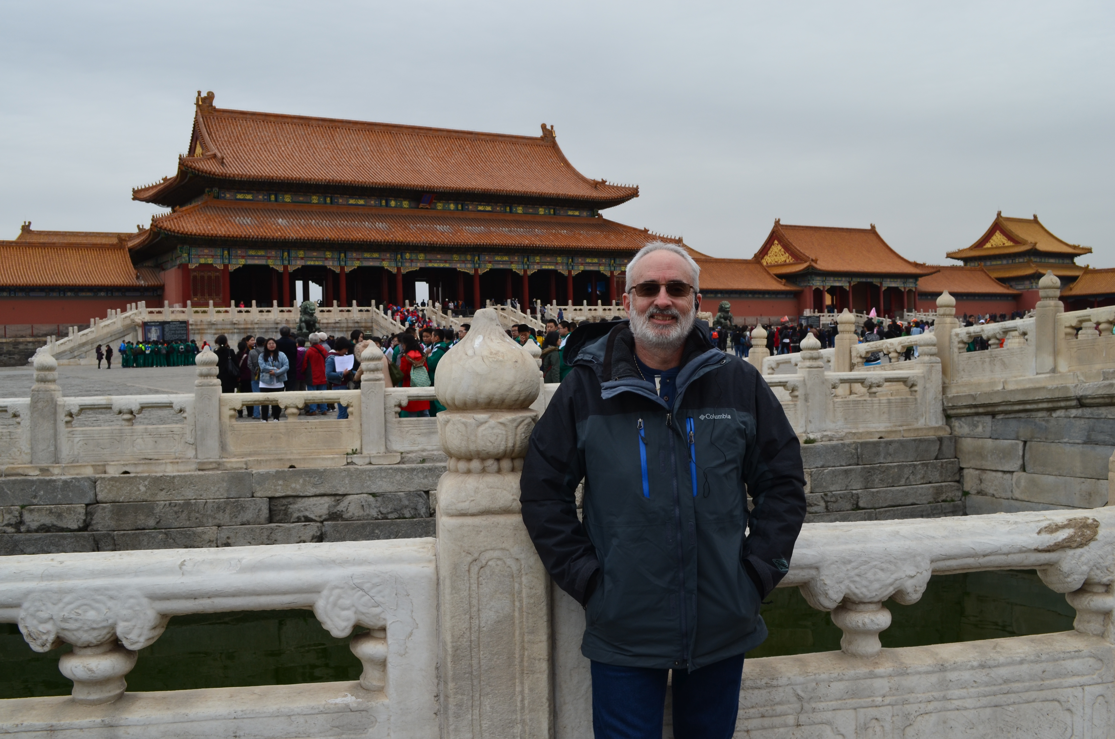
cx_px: 558
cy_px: 370
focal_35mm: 36
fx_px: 1113
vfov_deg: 36.7
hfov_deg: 53.2
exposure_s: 1/80
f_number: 10
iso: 200
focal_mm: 24
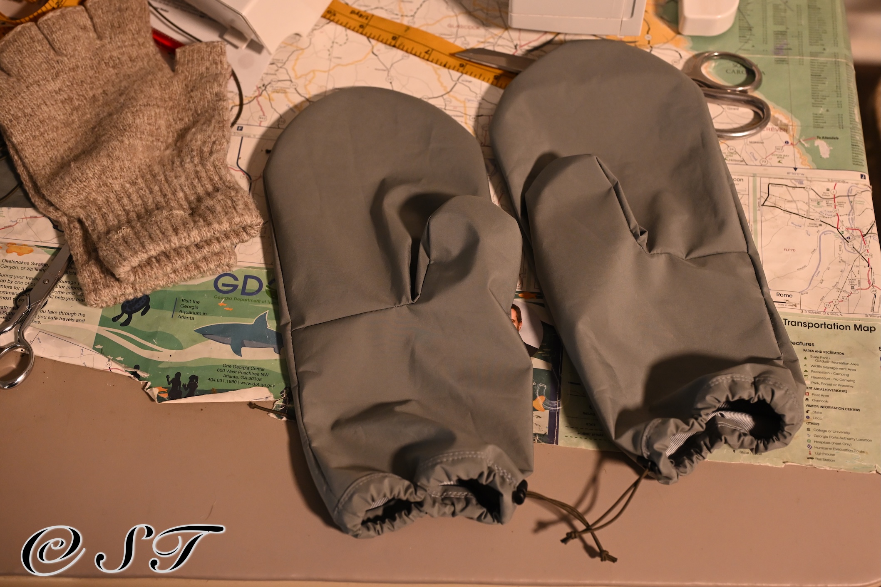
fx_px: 1223
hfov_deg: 39.6
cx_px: 440
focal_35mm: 50
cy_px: 294
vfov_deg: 27.0
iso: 3200
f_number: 4.5
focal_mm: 50
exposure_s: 1/80
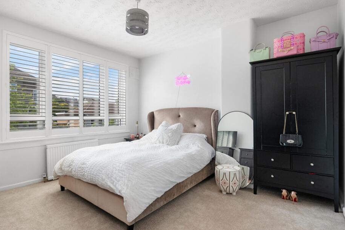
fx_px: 173
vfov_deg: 67.3
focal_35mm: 18
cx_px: 163
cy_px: 122
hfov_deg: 89.9
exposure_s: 1/80
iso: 640
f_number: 7.1
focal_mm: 16
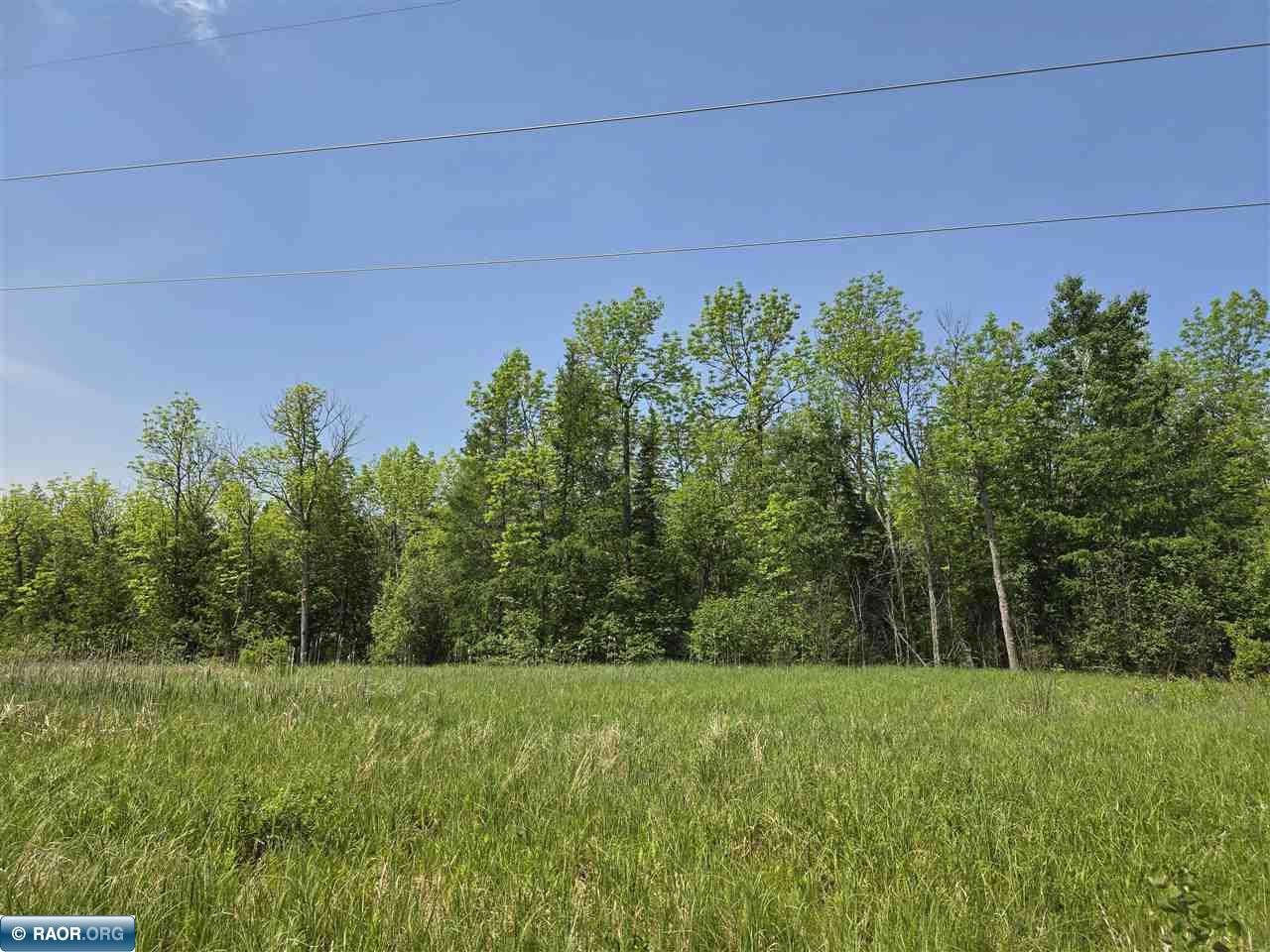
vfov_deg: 58.9
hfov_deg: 73.9
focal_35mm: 23
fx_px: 844
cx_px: 635
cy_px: 476
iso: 12
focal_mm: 6.3
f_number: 1.7
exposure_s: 1/942
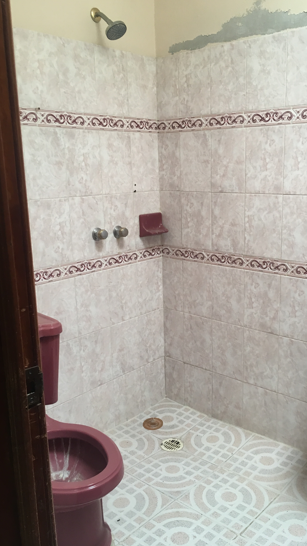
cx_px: 187
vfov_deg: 61.0
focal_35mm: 32
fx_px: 463
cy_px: 271
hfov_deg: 36.5
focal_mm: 4.15
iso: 32
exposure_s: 1/30
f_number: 2.2
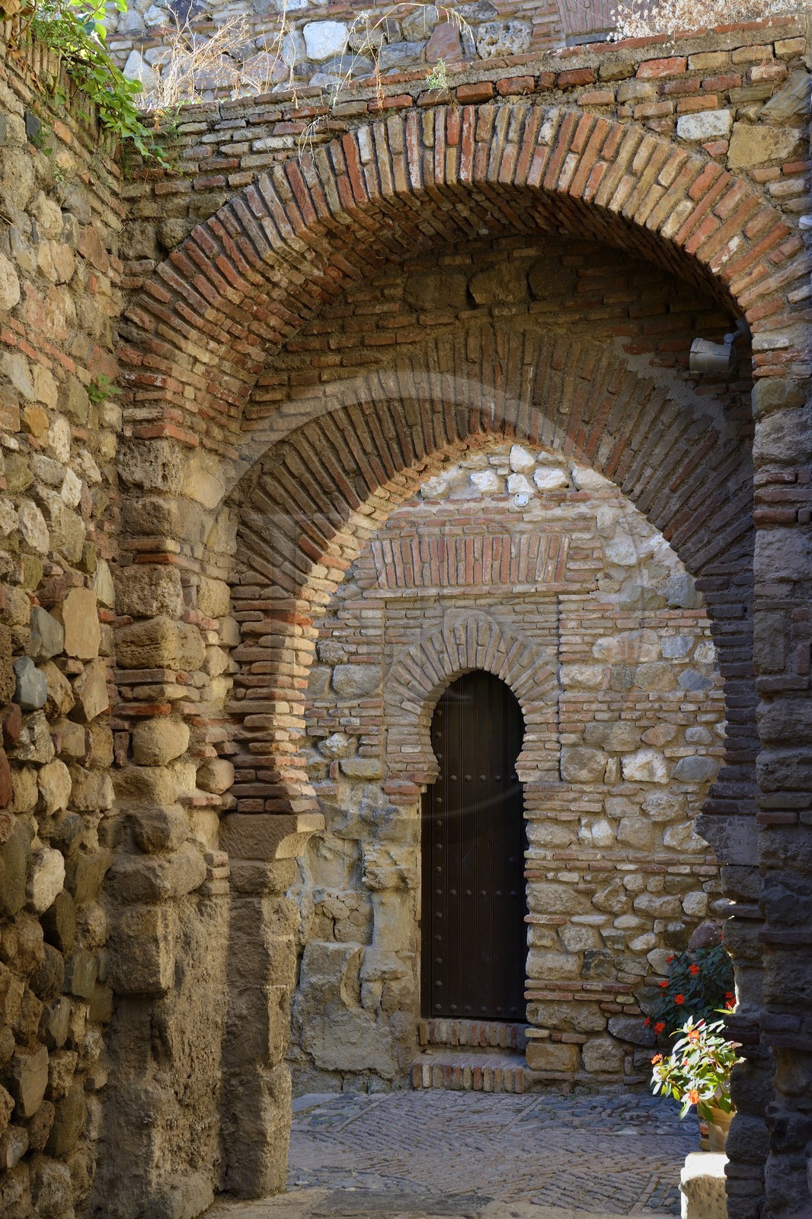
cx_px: 406
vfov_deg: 43.6
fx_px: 1523
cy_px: 610
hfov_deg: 29.9
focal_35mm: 45
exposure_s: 1/60
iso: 200
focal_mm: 45
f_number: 7.1
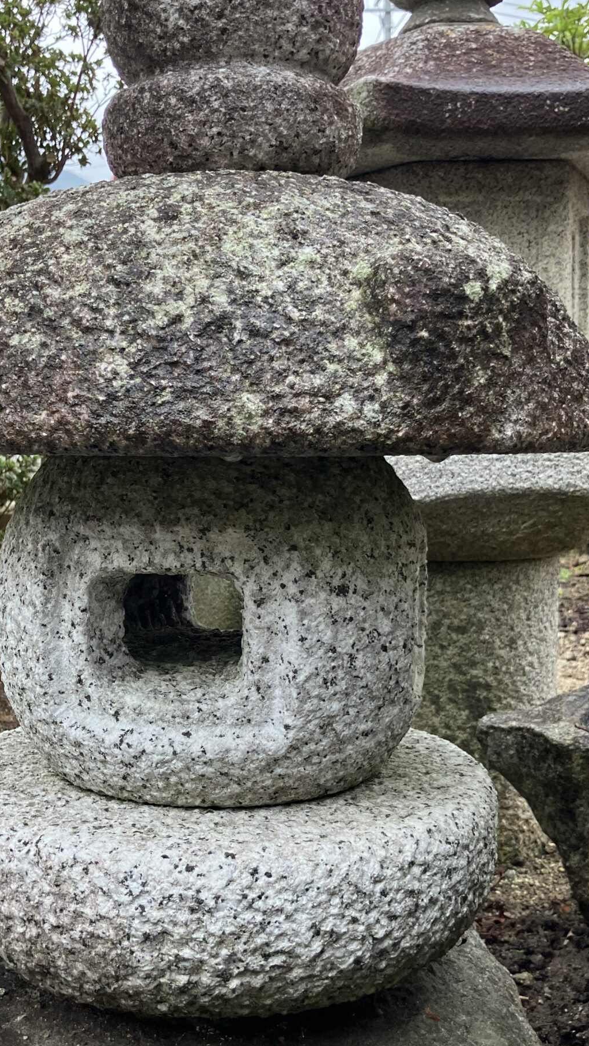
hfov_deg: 27.6
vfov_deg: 47.3
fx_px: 1193
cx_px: 200
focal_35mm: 43
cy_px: 551
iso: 40
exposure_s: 1/127
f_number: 1.8
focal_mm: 3.99
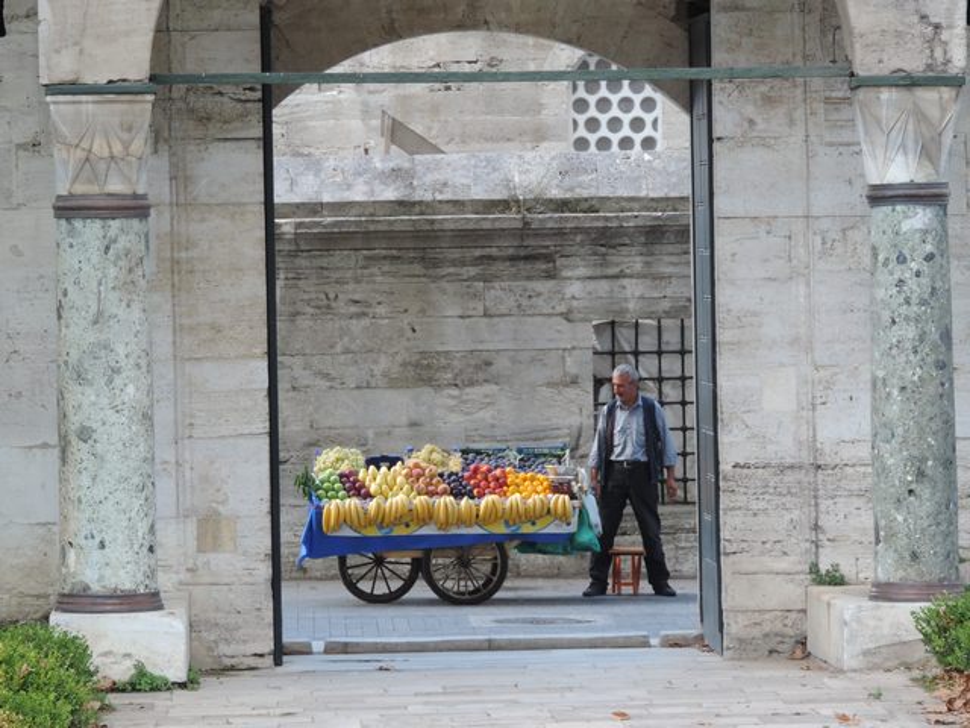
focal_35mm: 225
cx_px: 485
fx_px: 6305
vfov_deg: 6.6
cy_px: 364
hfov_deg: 8.8
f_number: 4.6
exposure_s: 1/200
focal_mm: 40.1
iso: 400
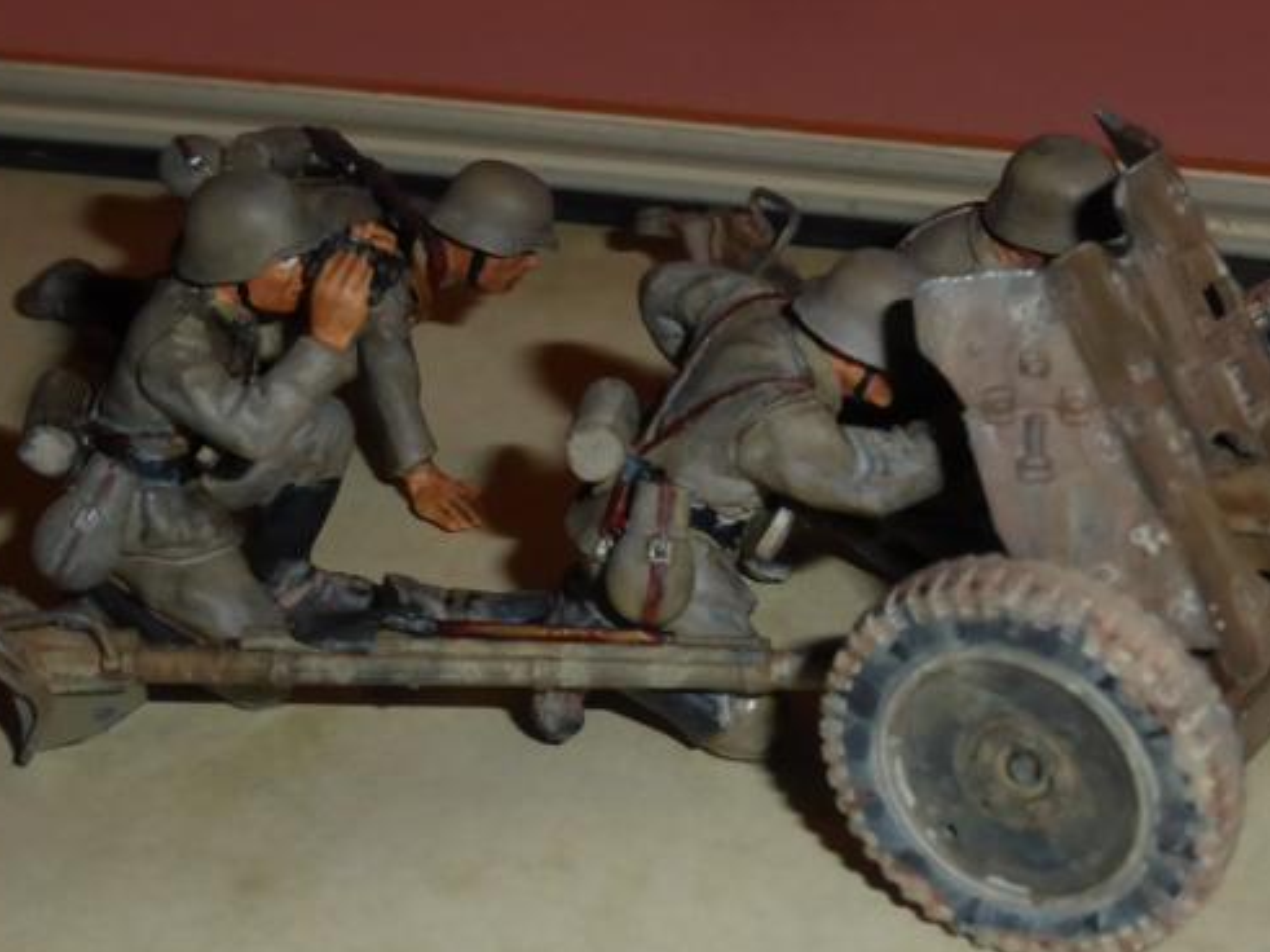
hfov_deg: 22.2
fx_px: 3228
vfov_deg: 16.8
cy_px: 559
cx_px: 791
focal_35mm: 88
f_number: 5.6
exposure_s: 1/800
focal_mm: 9.7
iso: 400
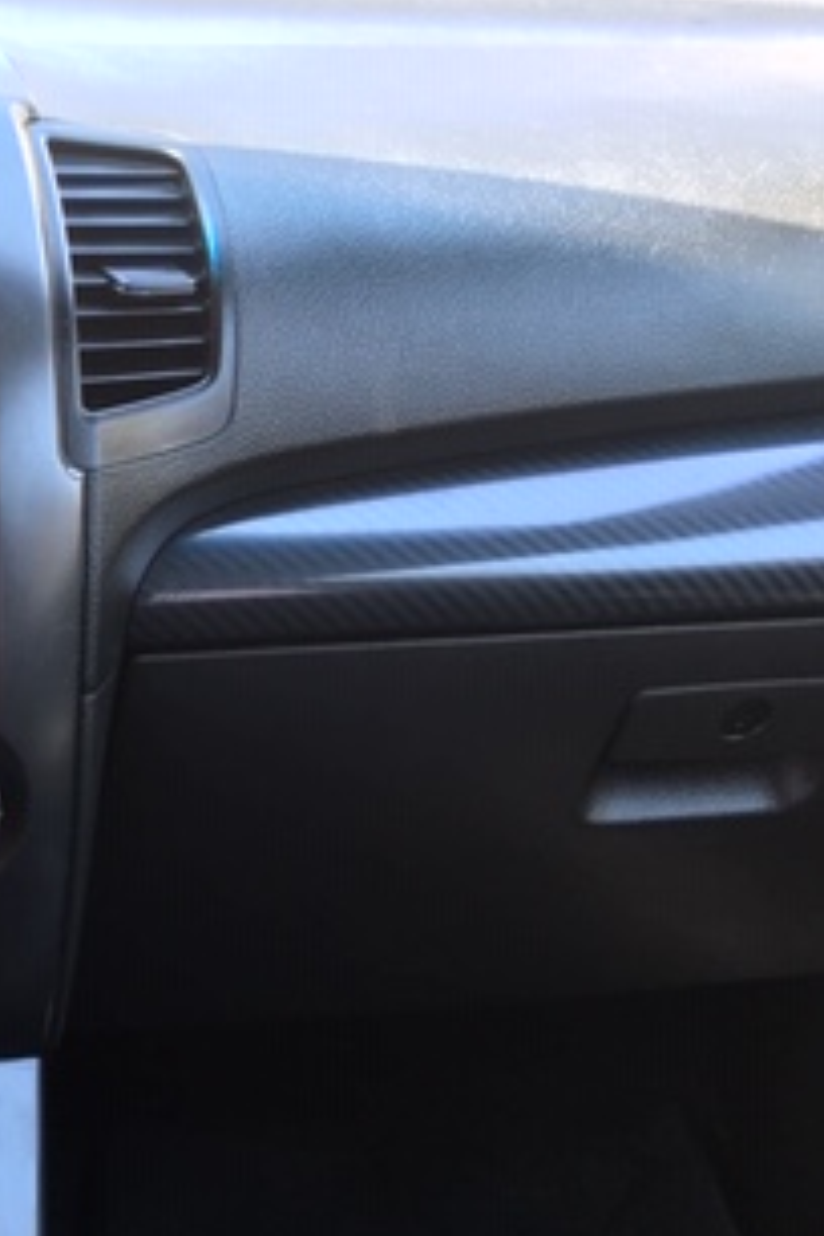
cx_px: -355
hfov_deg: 19.3
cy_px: 699
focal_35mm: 63
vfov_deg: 31.9
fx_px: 2163
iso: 25
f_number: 2.2
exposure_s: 1/60
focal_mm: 4.15
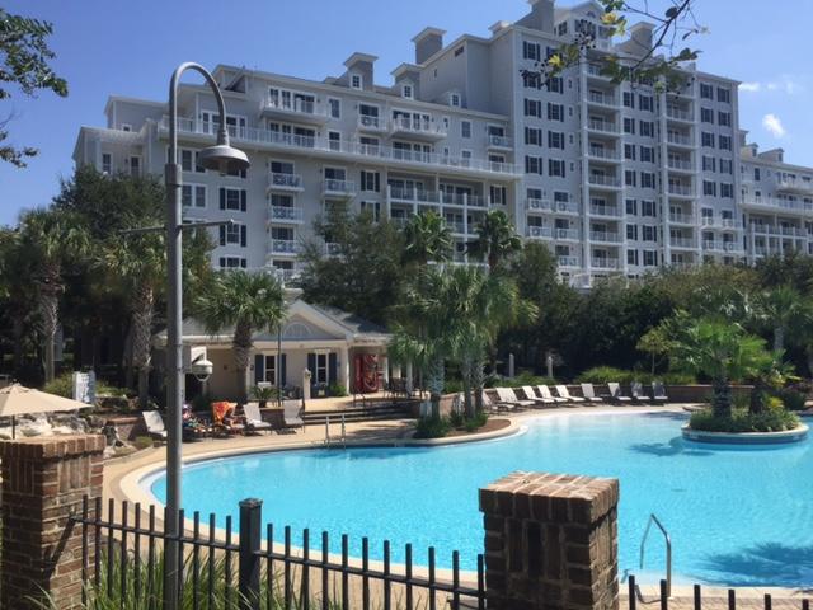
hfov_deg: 61.7
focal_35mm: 29
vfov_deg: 48.2
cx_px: 406
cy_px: 305
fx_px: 681
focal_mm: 4.15
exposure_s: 1/2639
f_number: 2.2
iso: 32
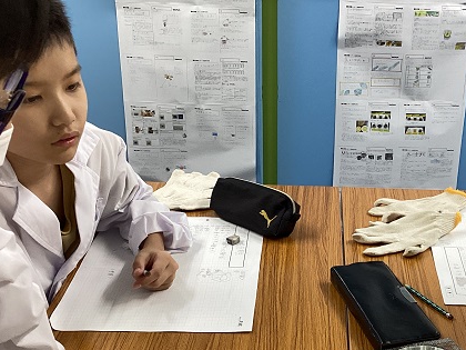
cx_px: 313
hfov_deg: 32.4
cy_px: 279
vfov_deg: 24.4
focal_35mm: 59
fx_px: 794
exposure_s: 1/60
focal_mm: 3.3
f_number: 2.4
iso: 125
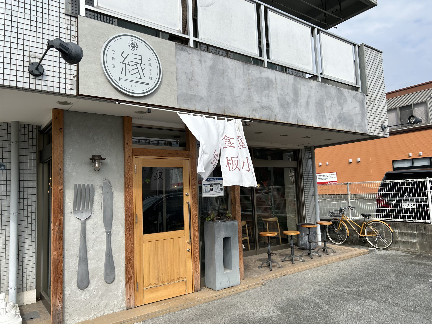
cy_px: 162
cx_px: 216
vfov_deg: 53.1
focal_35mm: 26
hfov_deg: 67.3
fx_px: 324
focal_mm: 5.7
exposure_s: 1/5076
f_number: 1.5
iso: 50
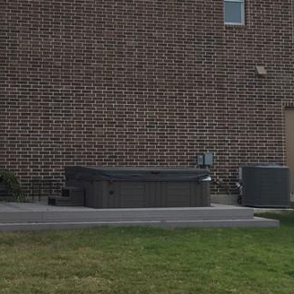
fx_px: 769
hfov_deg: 21.4
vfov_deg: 21.5
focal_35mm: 80
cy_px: 77
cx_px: 60
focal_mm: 4.15
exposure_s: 1/732
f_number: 2.2
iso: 32
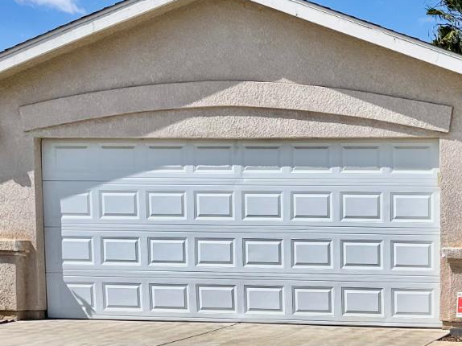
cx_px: 578
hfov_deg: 25.2
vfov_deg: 21.0
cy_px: 334
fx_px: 907
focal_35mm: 68
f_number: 1.6
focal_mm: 5.1
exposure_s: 1/5848
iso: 50
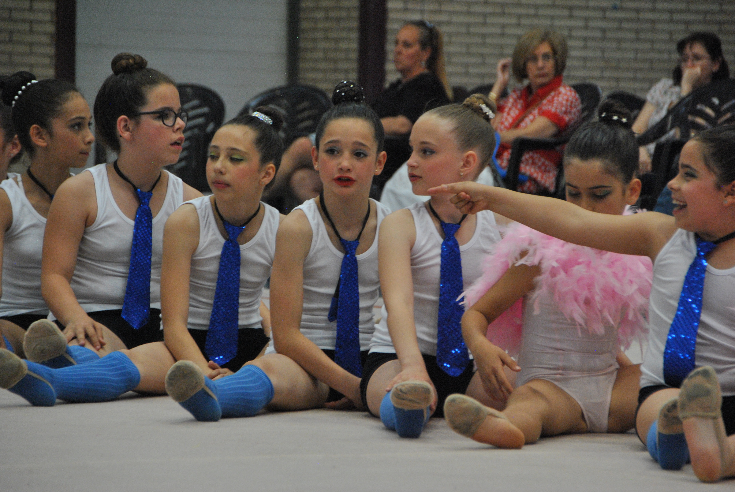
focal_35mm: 255
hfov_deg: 8.1
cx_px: 368
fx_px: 5212
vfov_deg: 5.4
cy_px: 246
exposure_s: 1/125
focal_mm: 170
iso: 800
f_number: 6
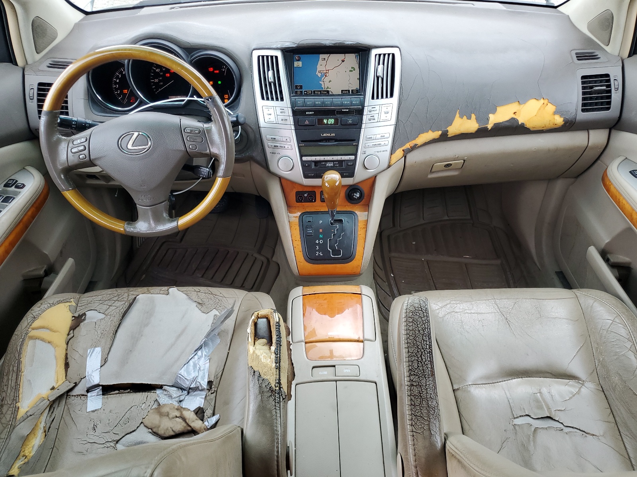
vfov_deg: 53.1
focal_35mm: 26
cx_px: 318
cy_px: 238
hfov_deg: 67.3
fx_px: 478
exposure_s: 1/120
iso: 69
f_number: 1.5
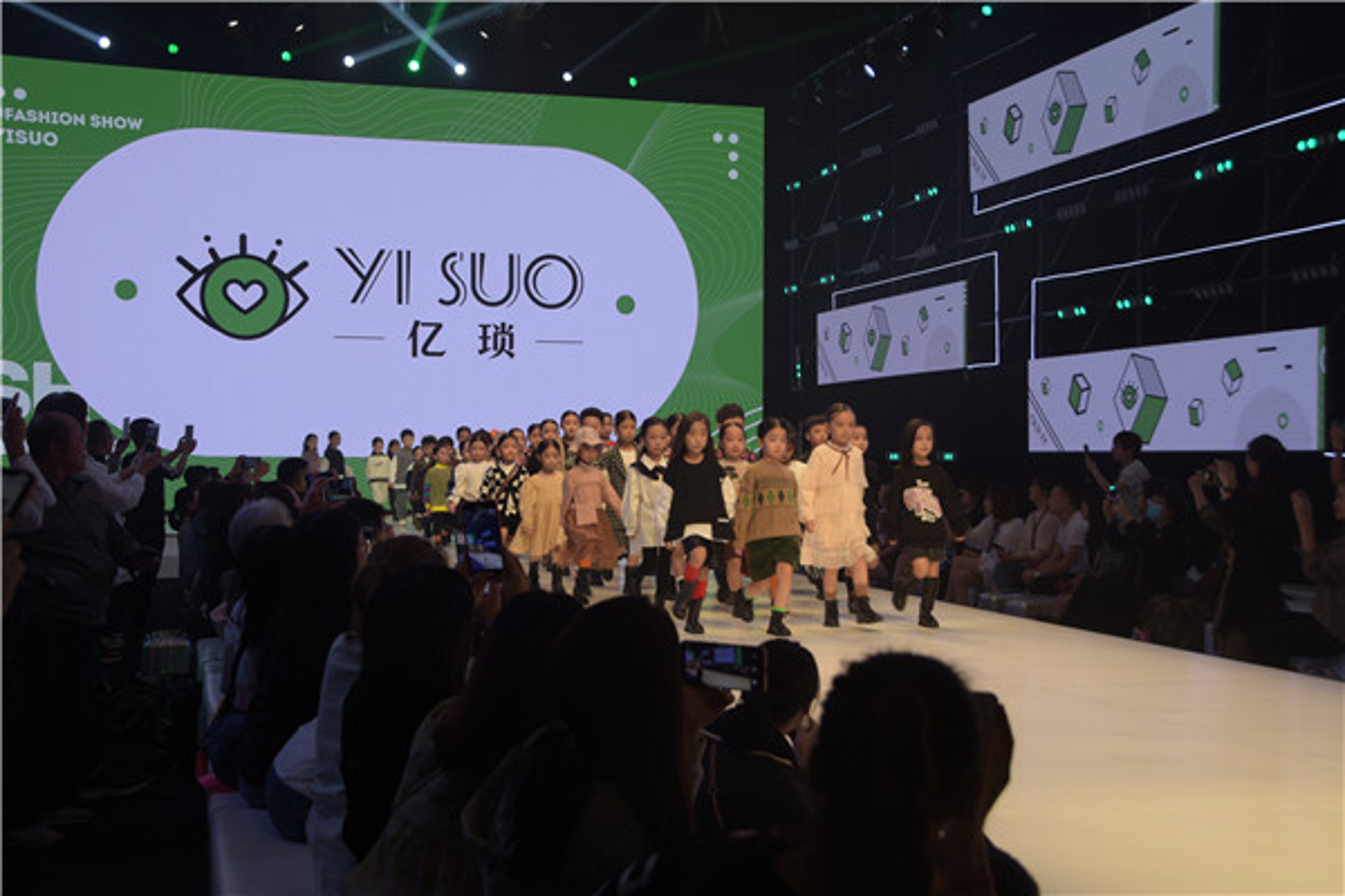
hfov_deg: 41.1
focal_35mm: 48
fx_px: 1793
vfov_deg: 28.1
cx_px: 672
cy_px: 448
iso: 160
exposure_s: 1/60
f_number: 6.3
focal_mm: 32
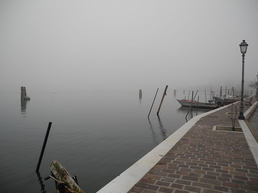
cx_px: 129
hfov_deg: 63.4
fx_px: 209
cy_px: 96
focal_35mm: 28
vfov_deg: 49.7
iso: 251
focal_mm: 6
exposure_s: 1/250
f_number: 2.8
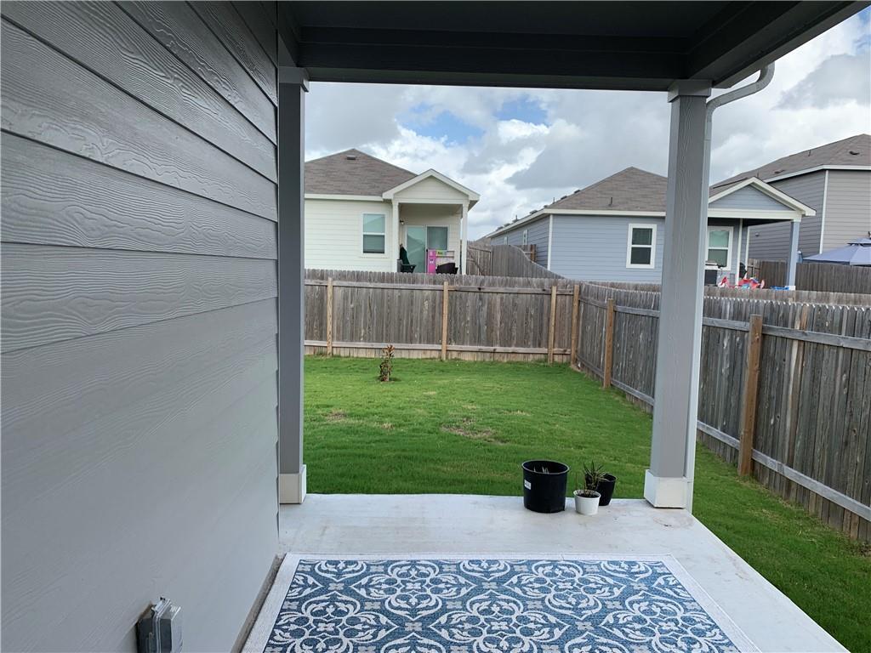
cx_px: 436
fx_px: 654
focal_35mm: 26
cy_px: 326
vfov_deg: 53.1
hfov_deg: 67.3
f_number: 1.8
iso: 25
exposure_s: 1/903
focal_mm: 4.25
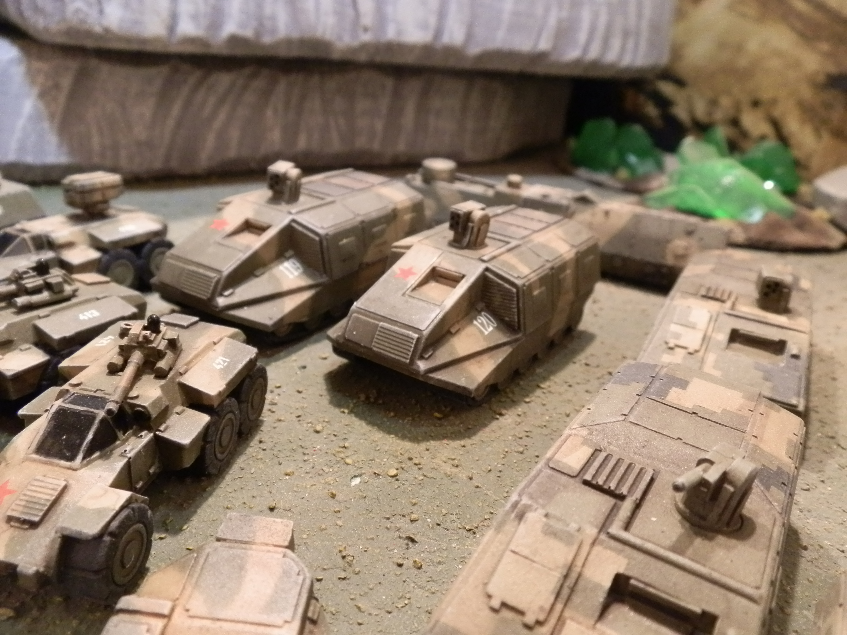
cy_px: 318
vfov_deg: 49.7
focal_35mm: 28
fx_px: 685
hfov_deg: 63.4
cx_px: 424
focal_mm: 5
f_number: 3.1
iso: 400
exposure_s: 1/40
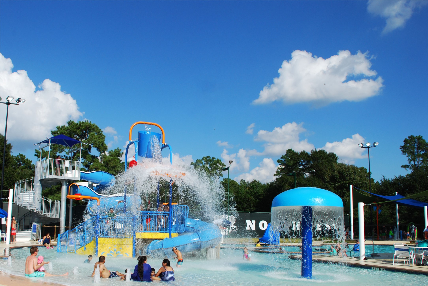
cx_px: 214
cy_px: 143
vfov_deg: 43.7
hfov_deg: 61.9
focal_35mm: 30
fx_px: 357
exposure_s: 1/250
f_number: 10
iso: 140
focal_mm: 20
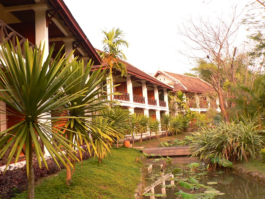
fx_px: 276
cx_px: 132
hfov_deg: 51.4
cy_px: 100
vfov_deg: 39.7
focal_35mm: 36
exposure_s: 1/60
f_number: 4
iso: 80
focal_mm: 6
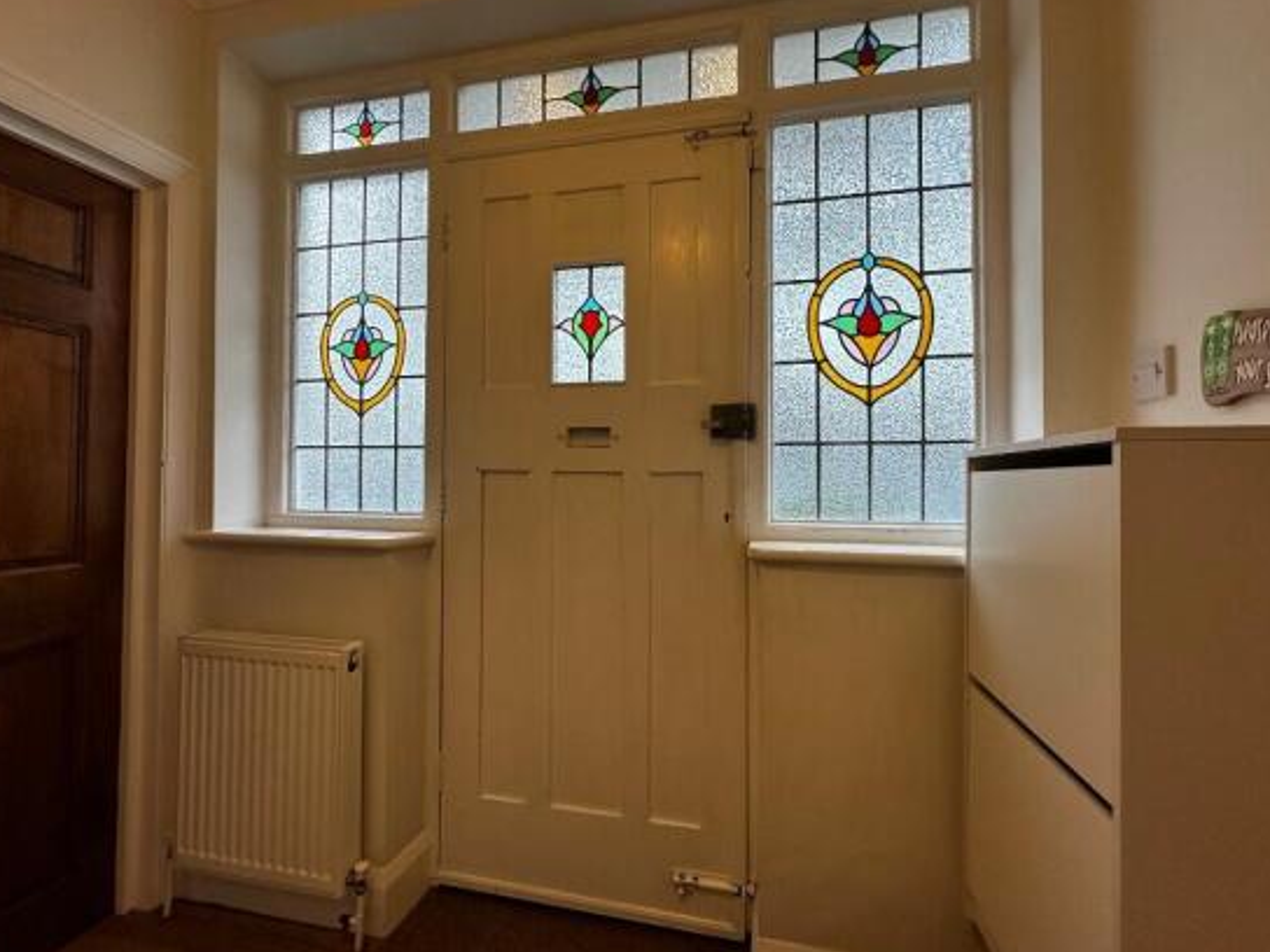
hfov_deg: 98.1
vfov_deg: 81.7
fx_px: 550
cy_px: 472
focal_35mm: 15
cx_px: 653
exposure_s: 1/100
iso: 160
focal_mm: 2.22
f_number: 2.2
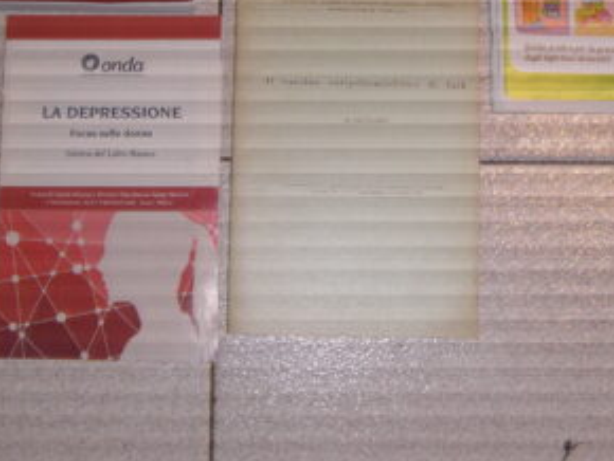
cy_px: 90
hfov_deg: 28.7
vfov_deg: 21.7
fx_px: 1189
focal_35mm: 67
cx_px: 426
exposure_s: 1/30
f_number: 8
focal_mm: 6.2
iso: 64
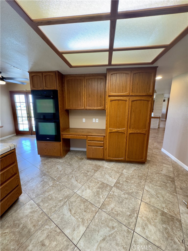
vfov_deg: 102.1
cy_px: 126
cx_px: 94
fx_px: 101
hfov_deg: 85.7
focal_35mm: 14
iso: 200
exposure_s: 1/60
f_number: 2.2
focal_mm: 2.22
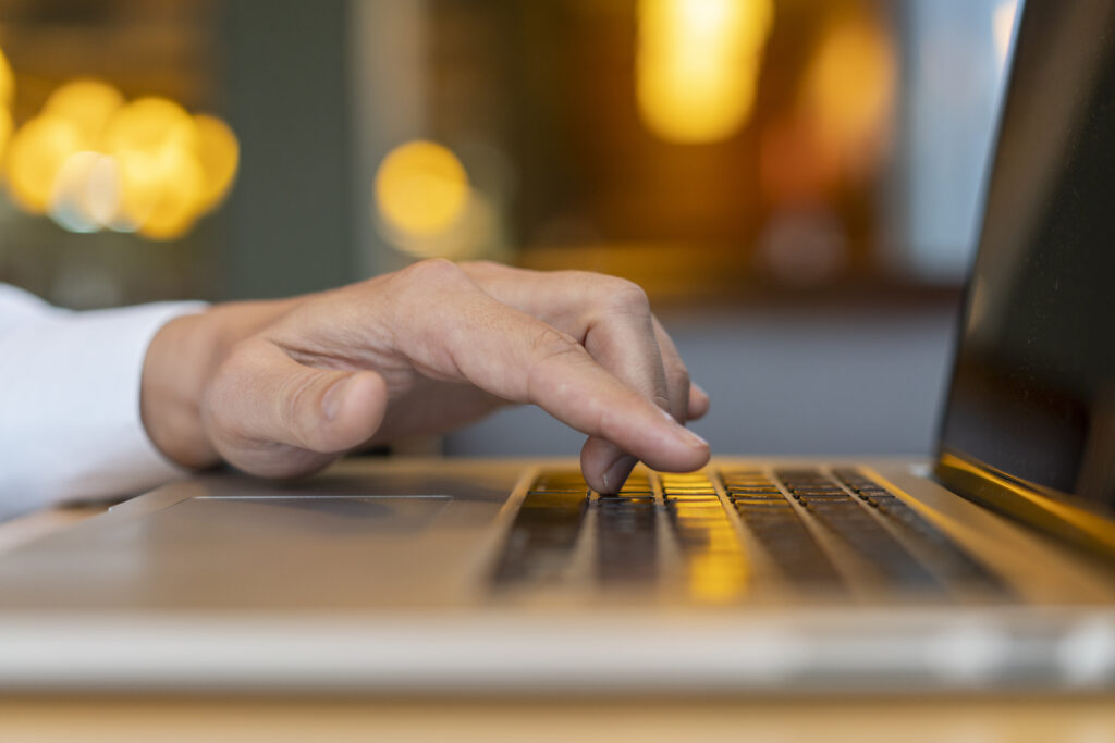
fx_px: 1704
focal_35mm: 55
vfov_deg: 24.6
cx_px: 558
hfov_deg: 36.2
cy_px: 372
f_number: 2.2
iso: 500
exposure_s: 1/125
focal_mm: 55
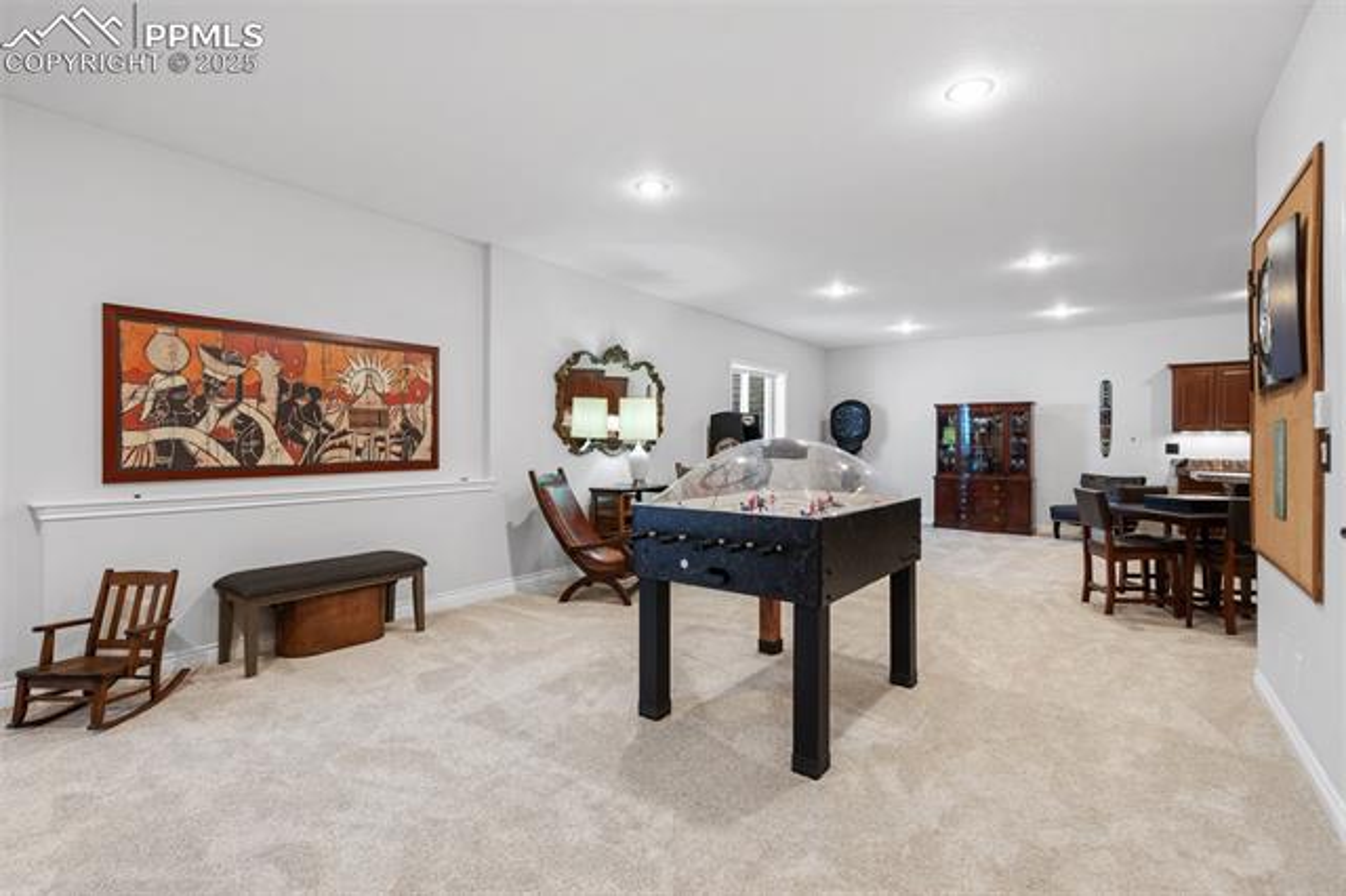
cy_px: 448
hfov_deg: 96.8
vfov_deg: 73.7
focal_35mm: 16
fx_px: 598
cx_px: 673
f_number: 5.6
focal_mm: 16
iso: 100
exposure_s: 2
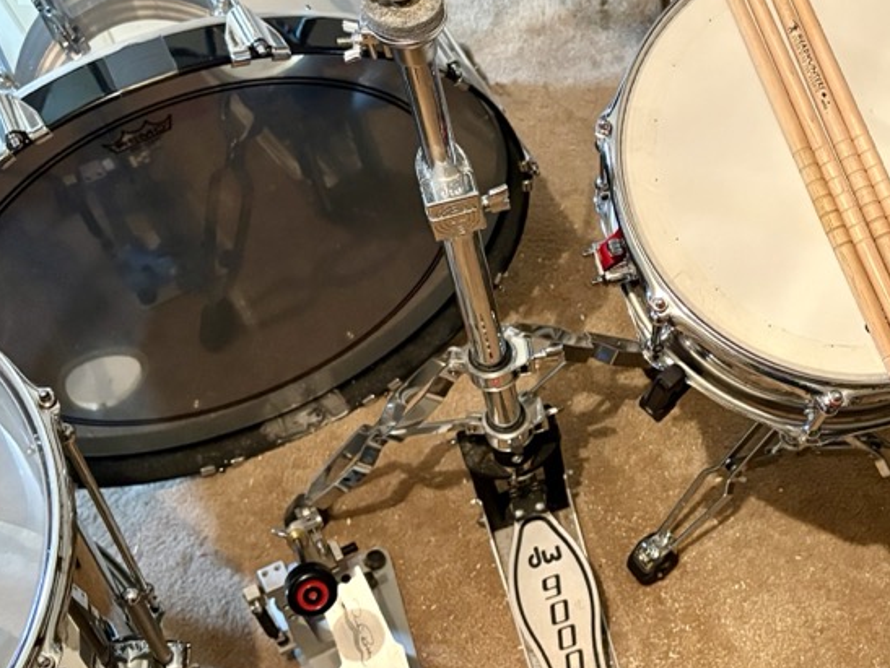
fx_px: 1466
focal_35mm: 57
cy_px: 289
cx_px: 760
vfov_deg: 25.7
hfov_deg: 32.5
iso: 400
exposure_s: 1/60
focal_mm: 5.96
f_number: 1.6
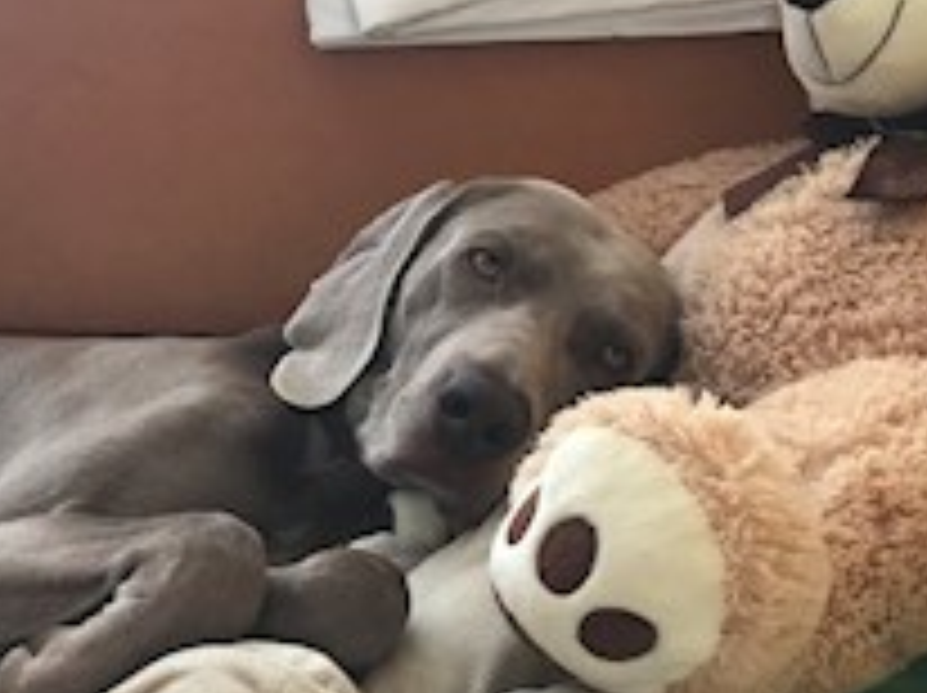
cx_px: 225
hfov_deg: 28.2
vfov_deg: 21.5
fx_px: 1819
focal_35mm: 68
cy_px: 470
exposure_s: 1/100
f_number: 1.8
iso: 40
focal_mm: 3.99
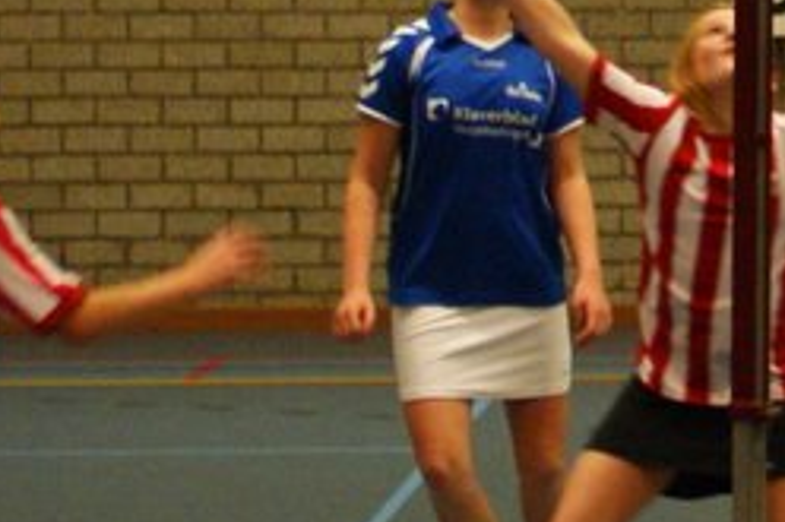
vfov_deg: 5.4
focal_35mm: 254
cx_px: 1424
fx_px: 5544
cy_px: -174
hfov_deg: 7.8
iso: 800
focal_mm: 35
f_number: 2.8
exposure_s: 1/100
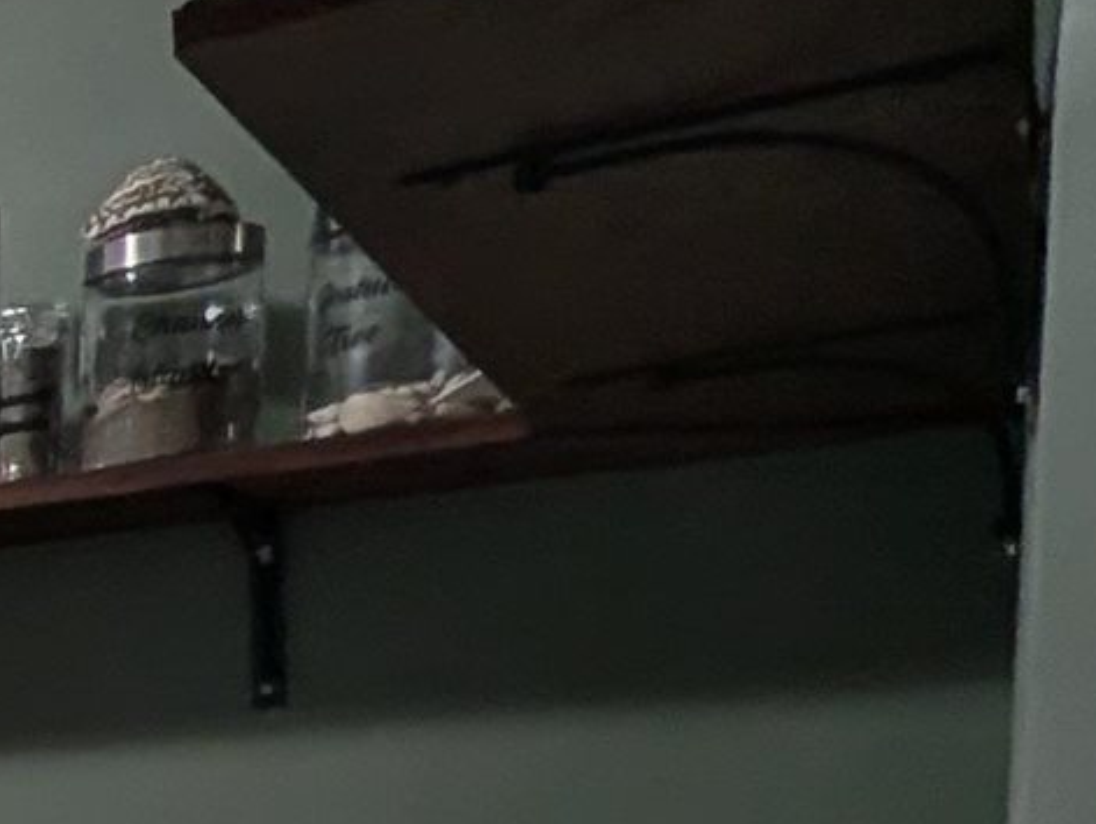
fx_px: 2471
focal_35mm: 78
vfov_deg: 17.1
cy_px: 1234
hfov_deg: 13.7
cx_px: -1750
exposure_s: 1/40
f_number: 1.7
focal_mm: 2.02
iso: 74
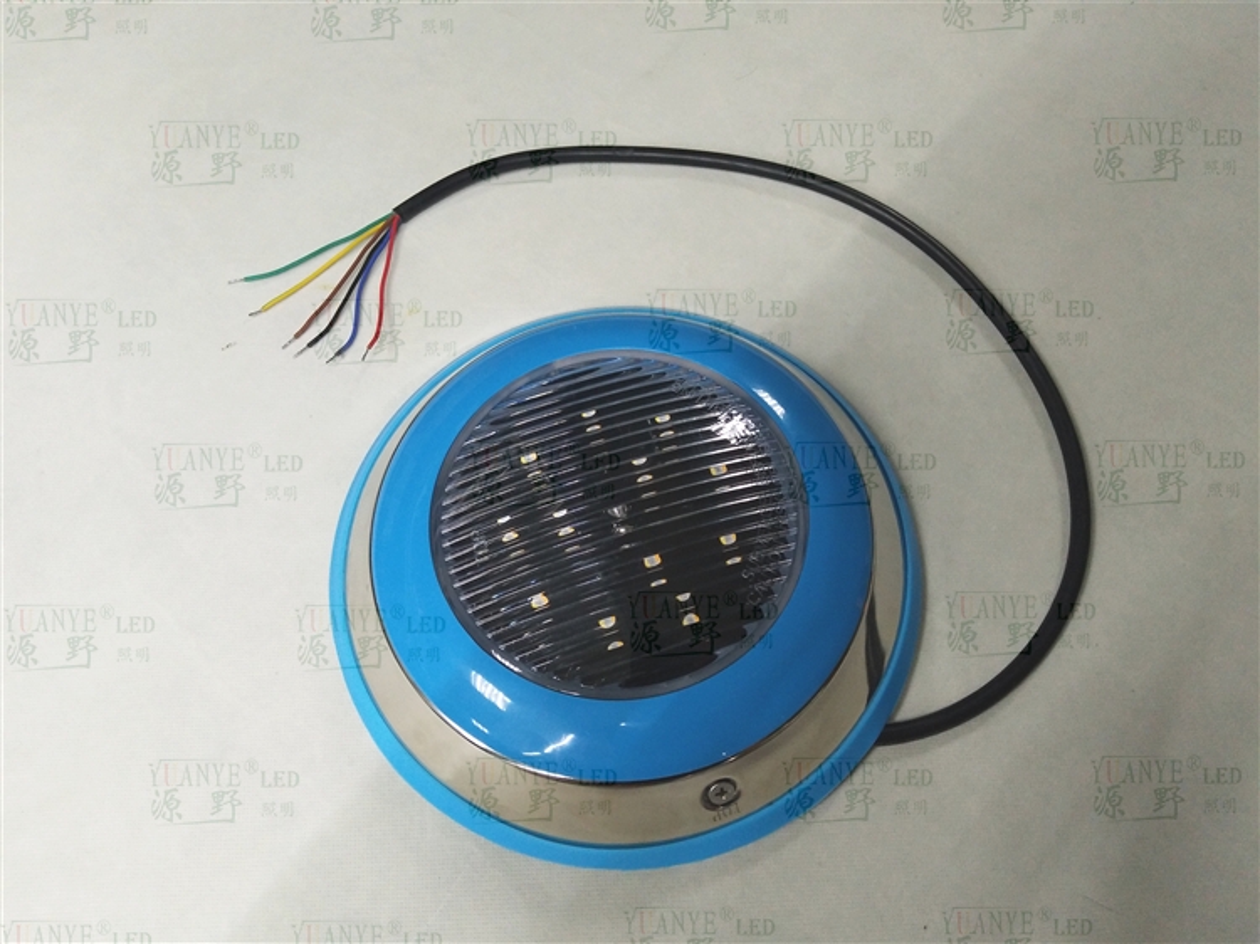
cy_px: 472
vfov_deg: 53.0
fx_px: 946
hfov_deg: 67.3
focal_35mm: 26
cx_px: 630
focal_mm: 3.88
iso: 250
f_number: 2
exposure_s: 1/33.3
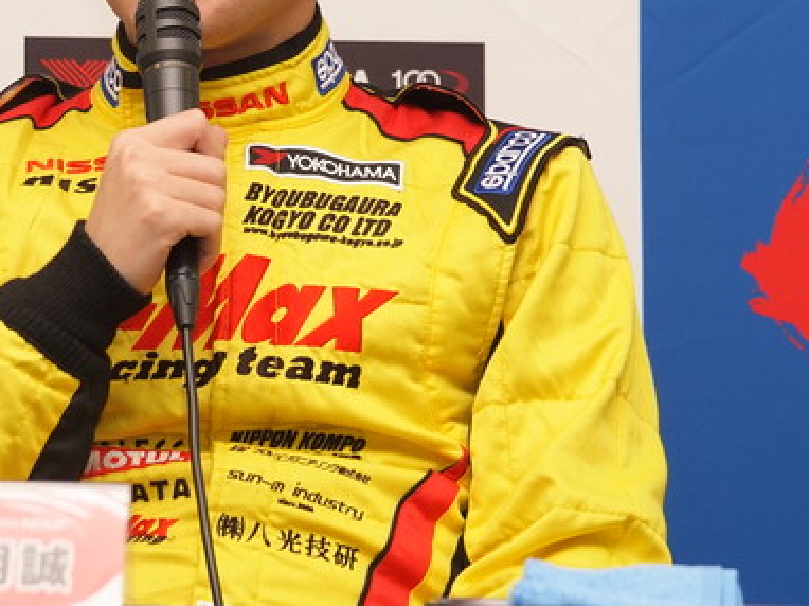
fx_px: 4788
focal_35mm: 205
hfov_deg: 9.6
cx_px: 169
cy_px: 165
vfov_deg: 7.2
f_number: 5.6
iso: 400
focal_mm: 75
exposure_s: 1/60
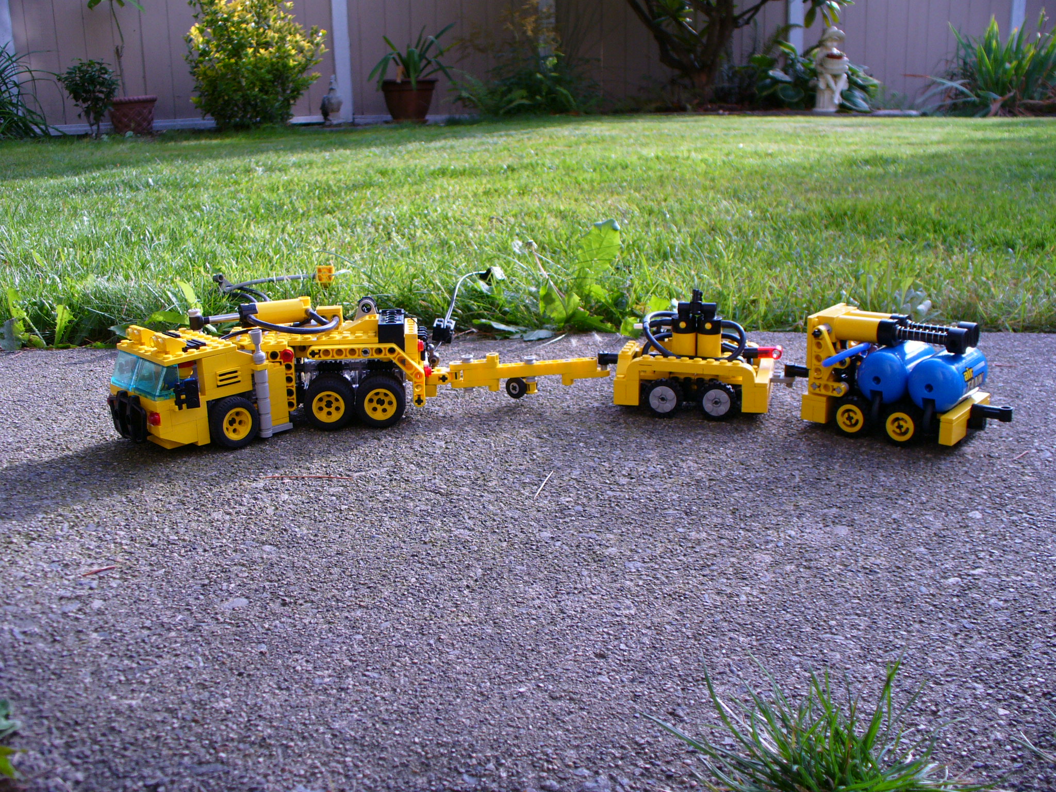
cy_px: 396
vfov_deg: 38.7
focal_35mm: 37
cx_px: 528
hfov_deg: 50.1
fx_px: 1129
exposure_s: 1/320
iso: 80
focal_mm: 6.1
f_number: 2.8
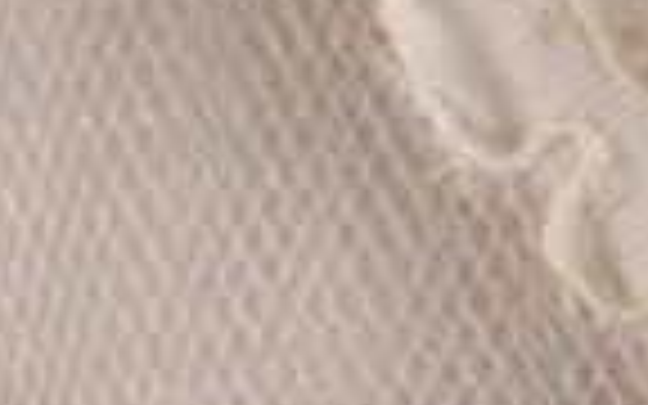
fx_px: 7488
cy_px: 670
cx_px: 1719
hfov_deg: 4.8
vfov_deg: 3.1
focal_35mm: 424
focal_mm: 40
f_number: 14
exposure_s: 1/80
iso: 100
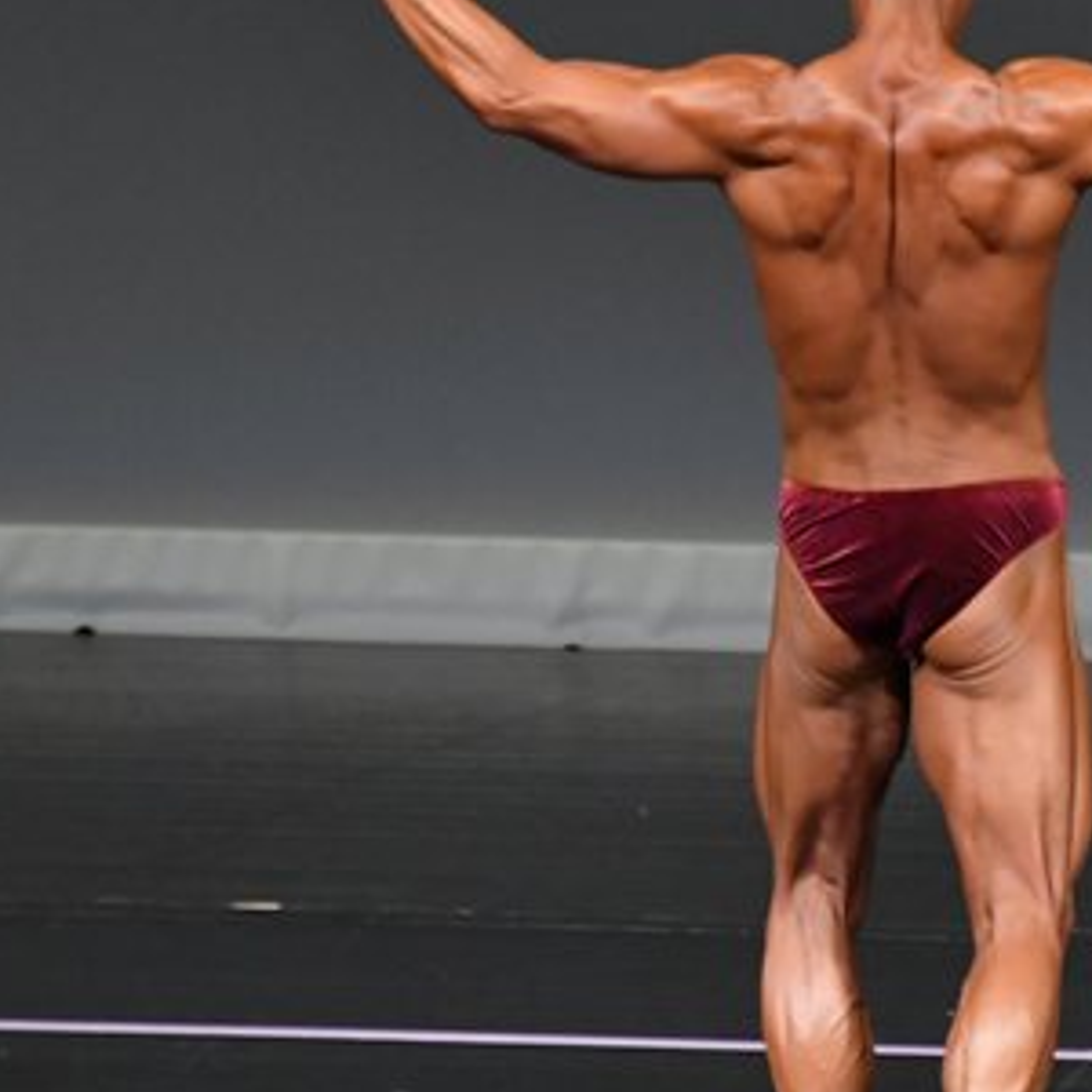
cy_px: 528
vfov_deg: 2.1
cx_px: 1014
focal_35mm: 823
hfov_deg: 2.1
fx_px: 29373
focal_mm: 250
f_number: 5.6
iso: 4000
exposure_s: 1/400
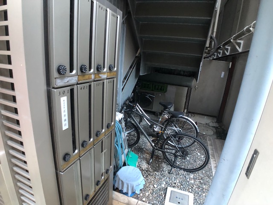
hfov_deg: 63.4
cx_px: 136
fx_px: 221
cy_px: 102
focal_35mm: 28
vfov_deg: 49.7
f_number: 1.8
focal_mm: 3.99
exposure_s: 1/5
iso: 80
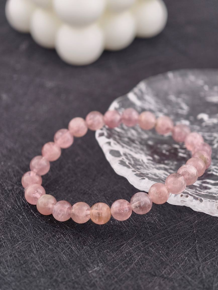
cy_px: 145
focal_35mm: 85
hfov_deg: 17.4
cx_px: 109
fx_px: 712
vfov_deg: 23.0
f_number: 2.67
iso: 125
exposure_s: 1/160
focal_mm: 22.48
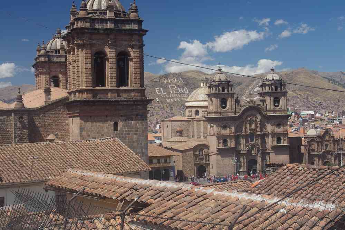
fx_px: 546
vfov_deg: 23.8
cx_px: 172
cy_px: 115
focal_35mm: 57
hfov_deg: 35.1
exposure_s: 1/100
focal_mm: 38
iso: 200
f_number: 11
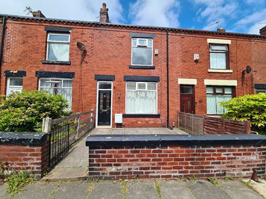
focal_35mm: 13
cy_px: 100
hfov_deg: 106.2
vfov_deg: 89.9
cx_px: 133
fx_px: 100
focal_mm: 2.22
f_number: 2.2
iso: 64
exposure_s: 1/1668
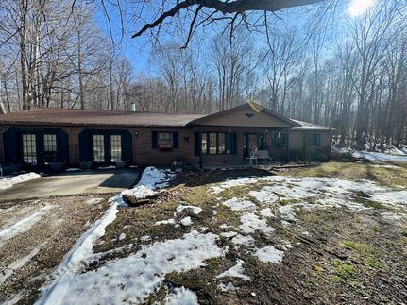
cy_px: 152
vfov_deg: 85.6
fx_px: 165
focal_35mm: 14
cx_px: 204
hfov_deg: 102.1
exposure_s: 1/625
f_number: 2.2
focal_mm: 2.22
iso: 50
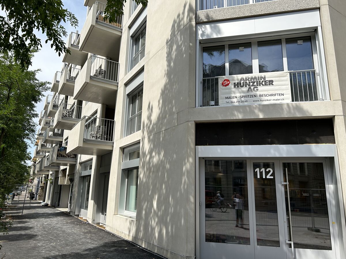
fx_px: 260
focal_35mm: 26
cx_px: 173
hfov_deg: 67.3
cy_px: 130
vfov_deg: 53.1
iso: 50
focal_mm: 5.7
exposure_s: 1/3704
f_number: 1.5
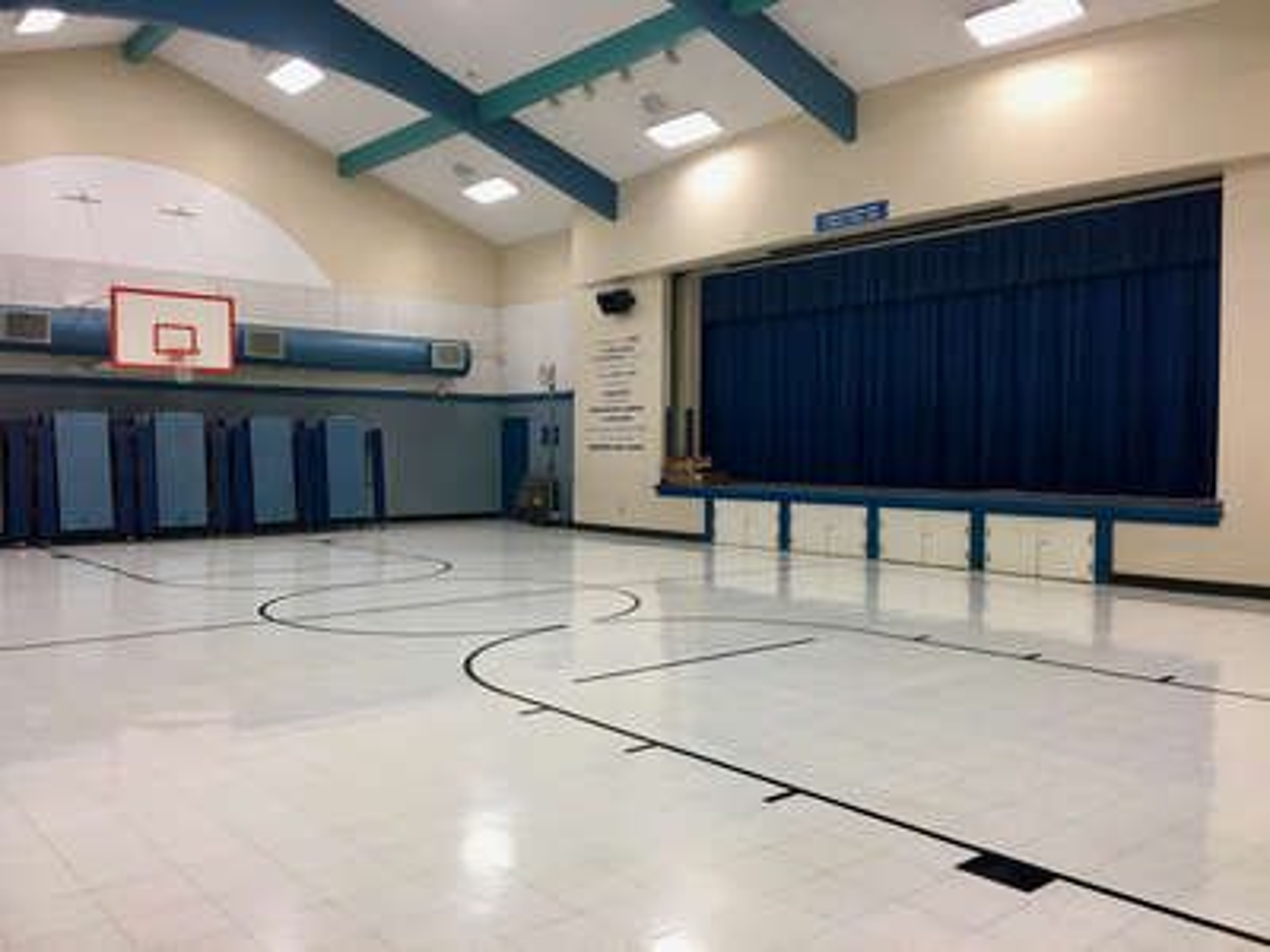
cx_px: 635
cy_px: 476
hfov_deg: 61.7
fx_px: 1064
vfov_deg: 48.2
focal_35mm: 29
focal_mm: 4.15
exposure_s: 1/30
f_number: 2.2
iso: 40
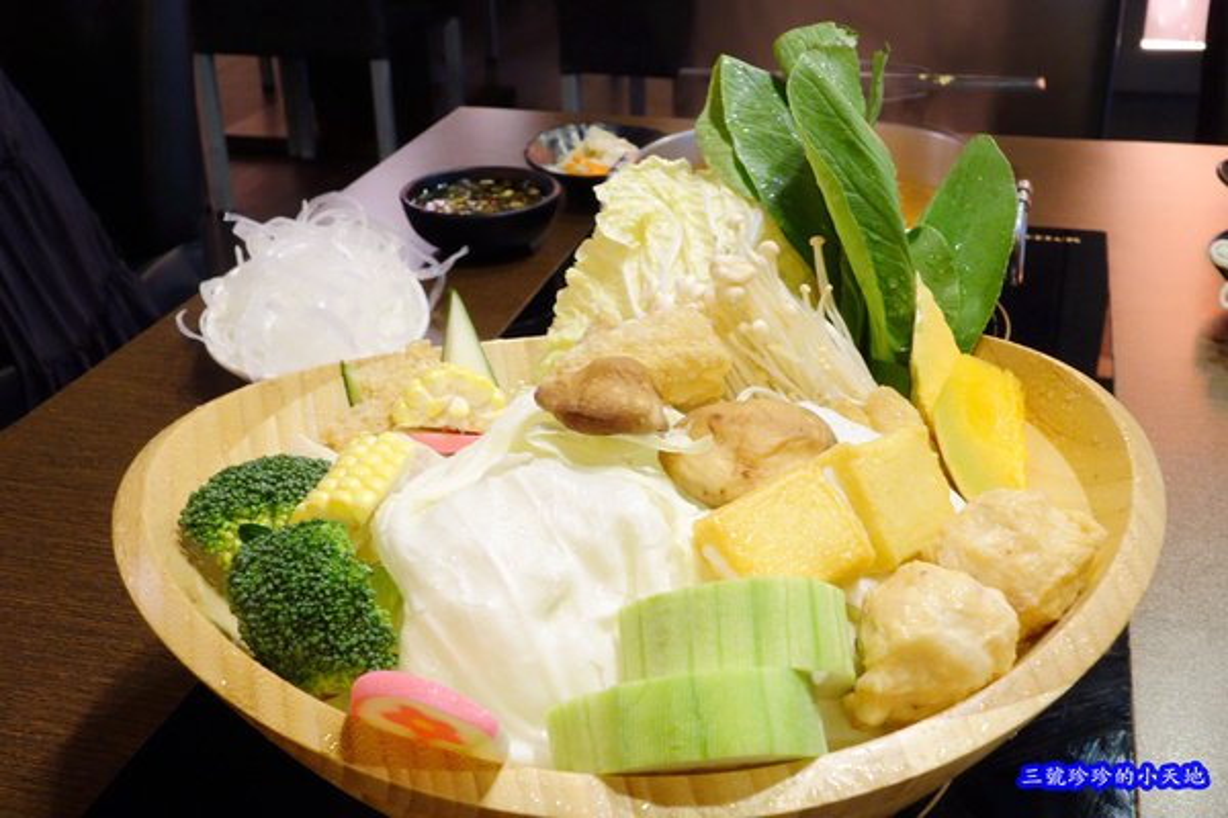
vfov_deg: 30.5
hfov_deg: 44.5
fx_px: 1501
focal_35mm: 44
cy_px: 409
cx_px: 614
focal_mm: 16.39
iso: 640
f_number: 7.1
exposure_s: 1/6
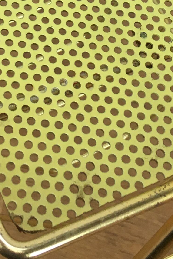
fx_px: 786
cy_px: -146
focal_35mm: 109
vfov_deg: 16.8
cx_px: 86
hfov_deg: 12.6
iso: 32
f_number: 2.2
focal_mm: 4.15
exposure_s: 1/33
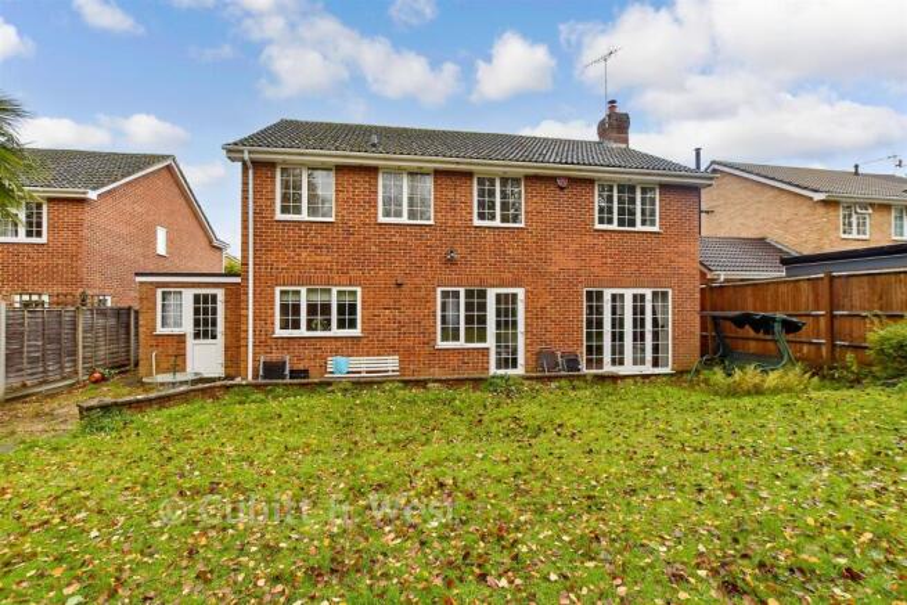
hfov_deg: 100.4
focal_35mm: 15
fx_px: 378
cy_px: 302
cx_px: 454
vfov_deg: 77.4
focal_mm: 10
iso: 400
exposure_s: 1/200
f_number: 8
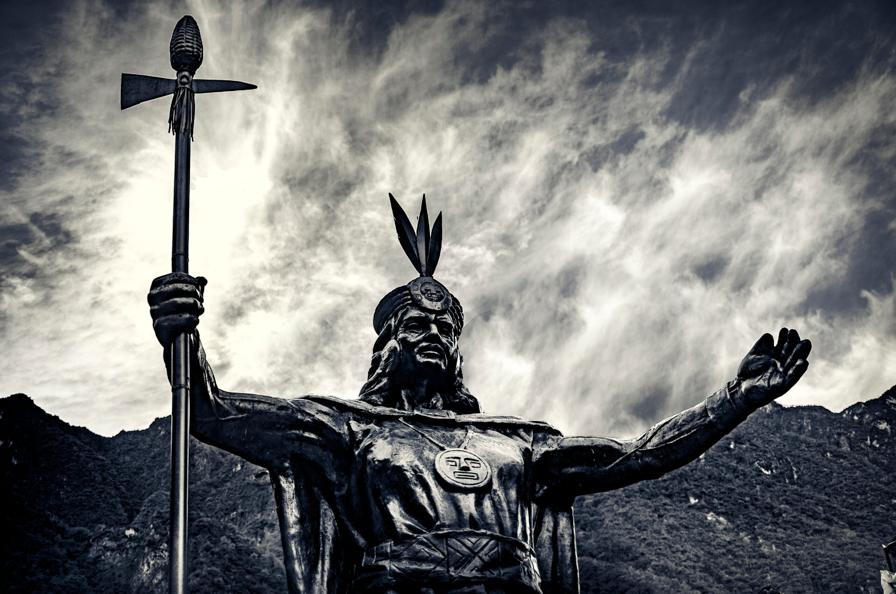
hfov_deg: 39.0
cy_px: 297
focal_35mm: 51
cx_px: 448
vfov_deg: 26.4
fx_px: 1267
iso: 100
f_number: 4.2
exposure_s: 1/400
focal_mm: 34
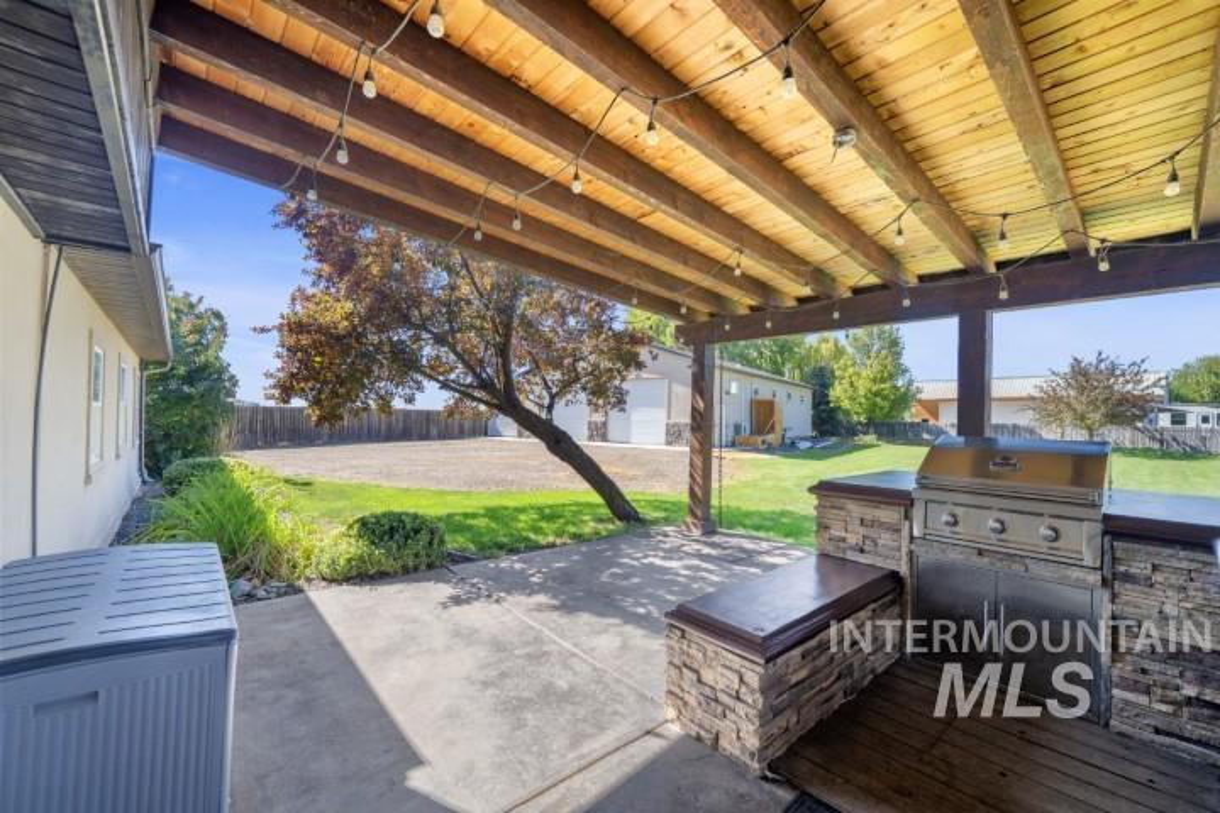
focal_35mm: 14
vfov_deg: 81.2
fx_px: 474
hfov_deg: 104.3
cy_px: 406
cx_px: 610
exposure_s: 1/160
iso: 125
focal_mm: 14
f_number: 4
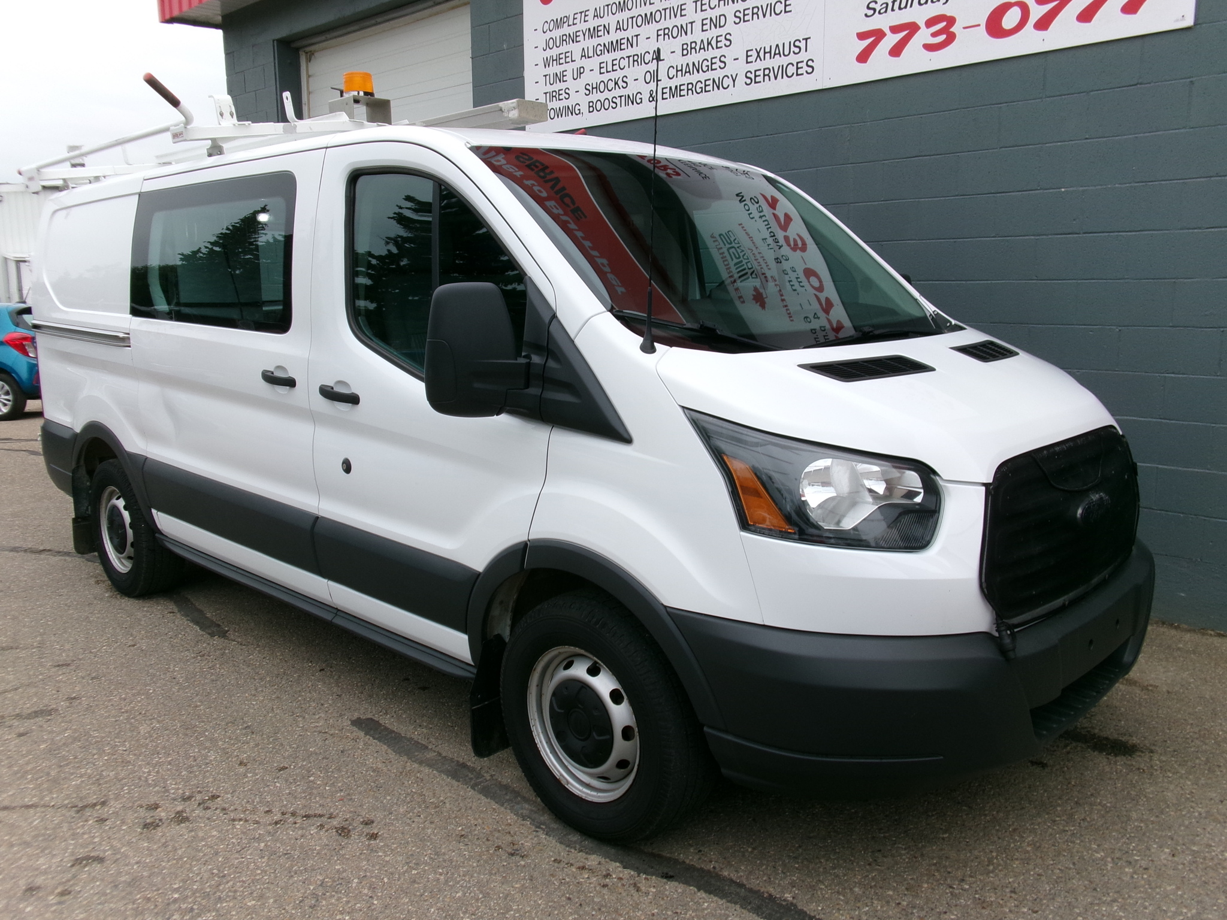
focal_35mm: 28
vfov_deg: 49.7
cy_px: 460
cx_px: 614
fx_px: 992
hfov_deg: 63.4
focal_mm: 5.1
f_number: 10.8
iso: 100
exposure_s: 1/75
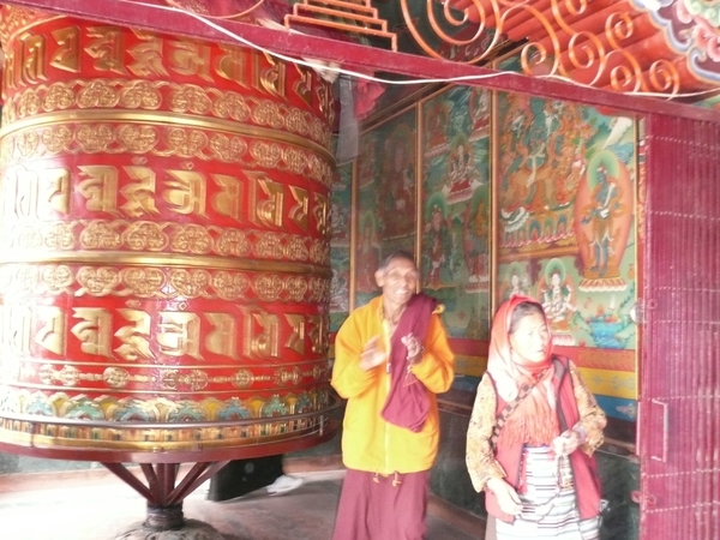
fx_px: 707
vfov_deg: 41.8
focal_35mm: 34
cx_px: 360
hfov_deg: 54.0
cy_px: 270
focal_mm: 5.5
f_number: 3.6
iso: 640
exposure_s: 1/30
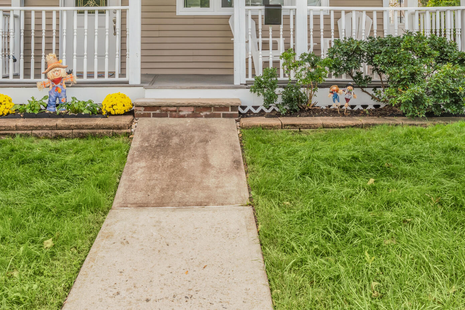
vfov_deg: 30.7
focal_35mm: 41
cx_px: 197
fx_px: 532
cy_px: 17
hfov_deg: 47.0
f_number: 22
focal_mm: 19.1
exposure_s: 1/13
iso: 100
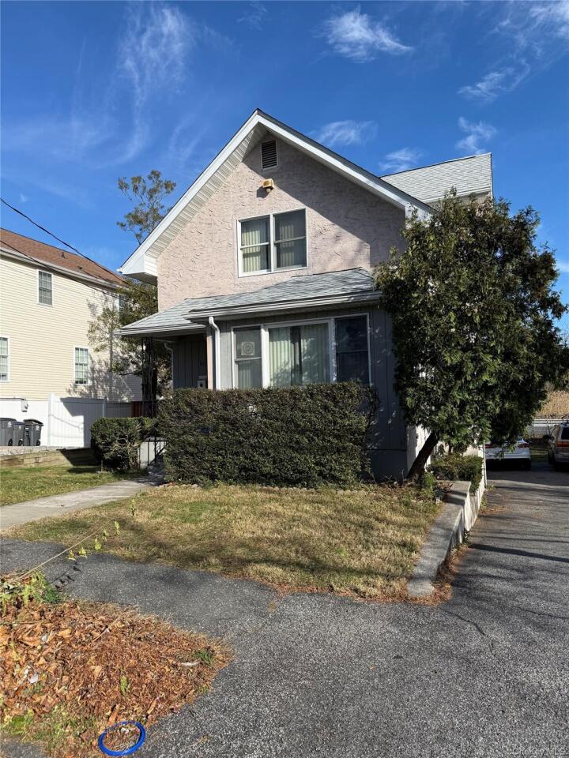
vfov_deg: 71.6
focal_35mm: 24
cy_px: 379
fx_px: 526
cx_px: 284
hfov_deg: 56.8
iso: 80
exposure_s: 1/3759
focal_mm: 6.76
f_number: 1.78
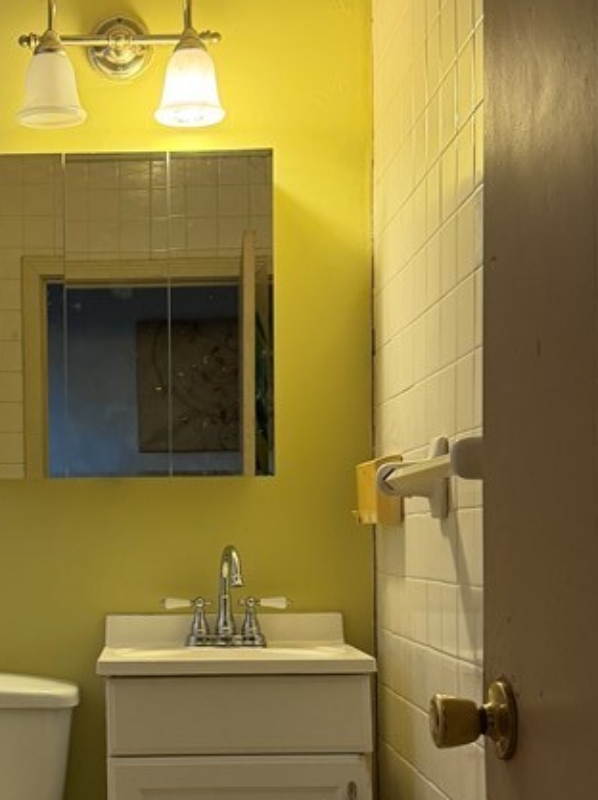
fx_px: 1361
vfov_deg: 32.4
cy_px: 549
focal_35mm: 59
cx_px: 82
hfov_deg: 24.2
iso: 200
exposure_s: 1/60
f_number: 1.78
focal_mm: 6.76
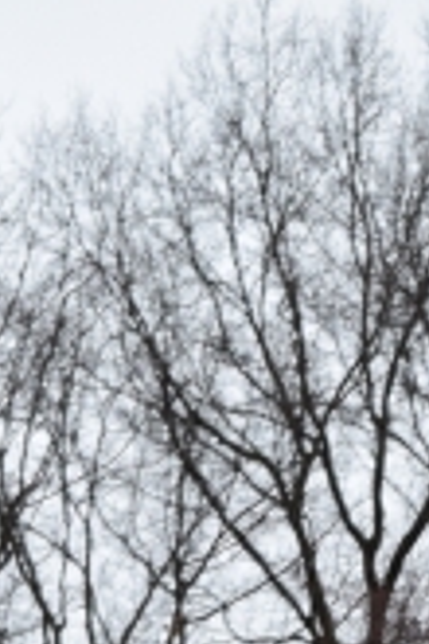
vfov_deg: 6.9
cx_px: 967
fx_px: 4987
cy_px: 1690
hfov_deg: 4.8
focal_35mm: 279
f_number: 9
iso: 400
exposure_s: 1/100
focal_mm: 30
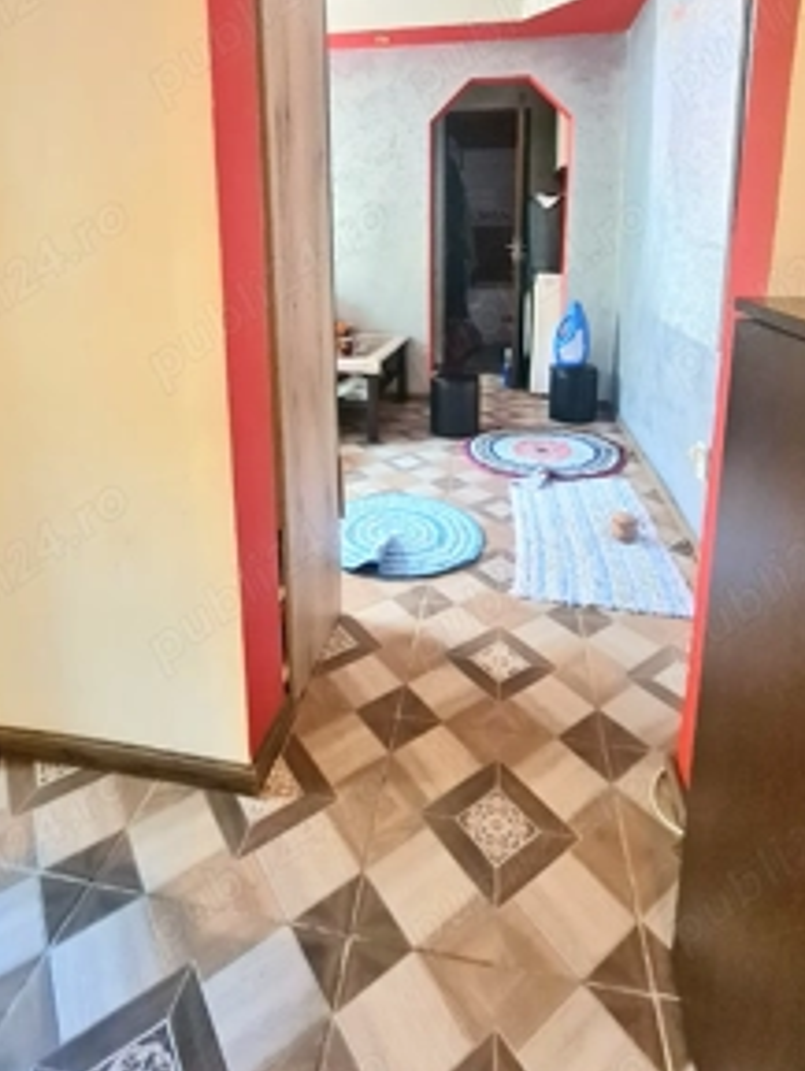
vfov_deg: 84.5
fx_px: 558
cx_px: 397
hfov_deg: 71.6
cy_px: 352
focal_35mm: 18
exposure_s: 1/25
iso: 1000
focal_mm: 2.2
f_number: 2.2
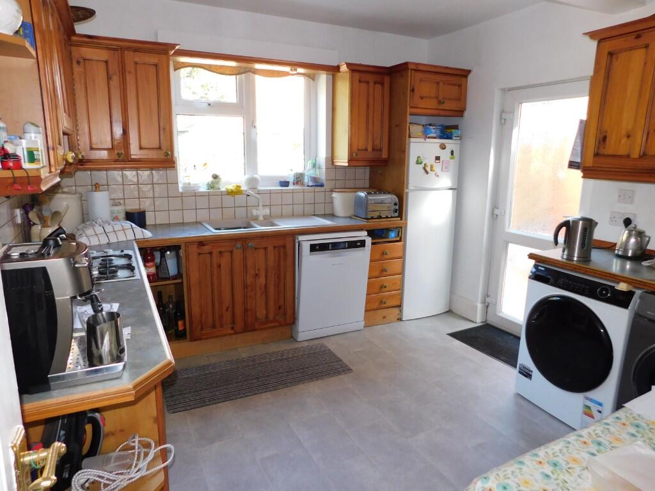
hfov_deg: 73.9
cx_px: 328
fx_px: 435
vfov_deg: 58.9
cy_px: 246
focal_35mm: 23
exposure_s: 1/30
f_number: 3
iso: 200
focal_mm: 4
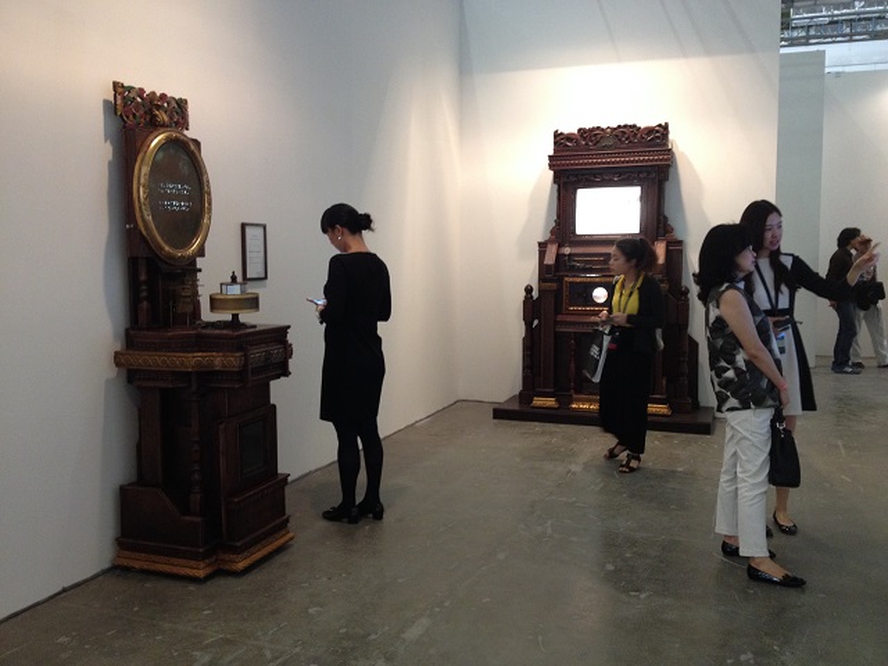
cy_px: 333
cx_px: 444
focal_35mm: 35
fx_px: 898
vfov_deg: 40.7
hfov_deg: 52.6
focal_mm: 4.28
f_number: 2.4
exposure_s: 1/20
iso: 160
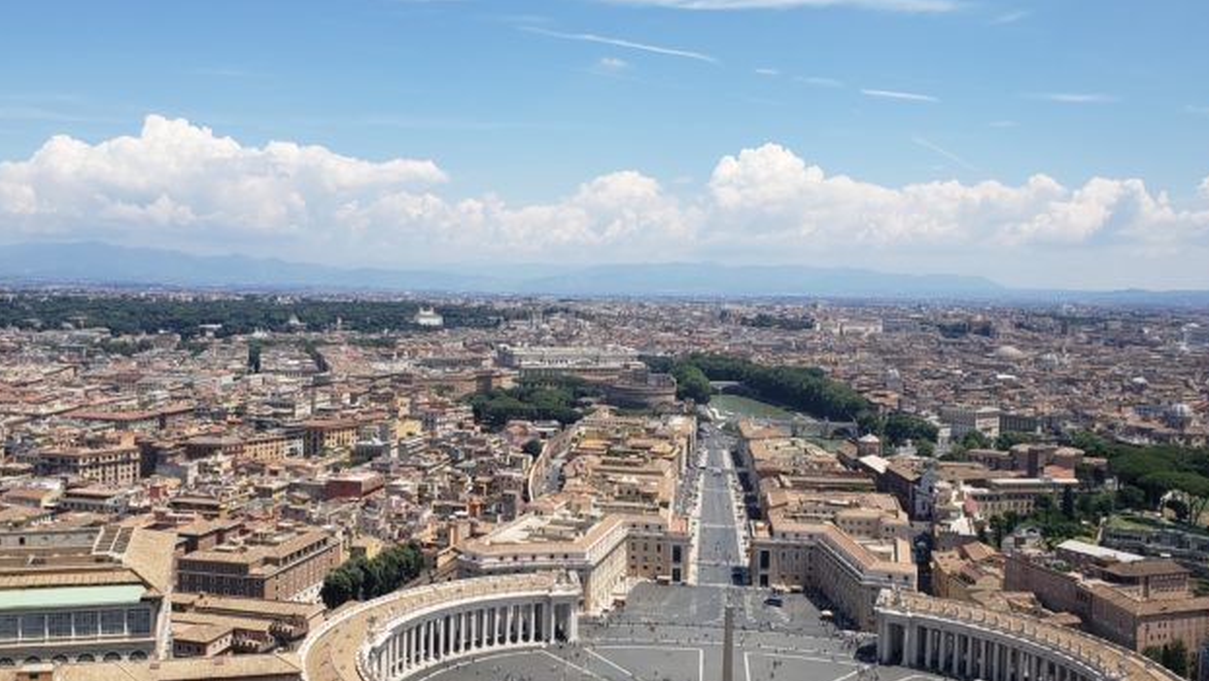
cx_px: 554
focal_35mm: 35
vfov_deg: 33.7
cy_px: 339
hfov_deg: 56.5
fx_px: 1122
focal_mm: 4.3
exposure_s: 1/1765
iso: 50
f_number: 2.4
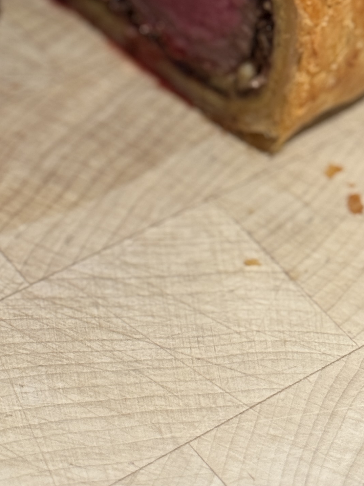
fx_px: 1893
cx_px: 140
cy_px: 23
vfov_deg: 14.4
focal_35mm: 135
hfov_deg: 11.0
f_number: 1.78
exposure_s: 1/40
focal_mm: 6.76
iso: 200
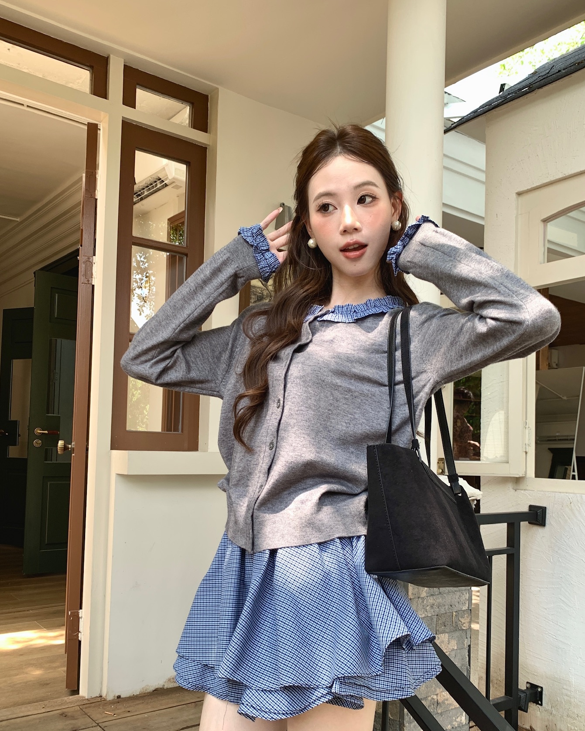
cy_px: 419
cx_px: 286
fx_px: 671
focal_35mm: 31
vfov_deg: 57.0
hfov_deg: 47.1
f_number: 1.8
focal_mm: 4.25
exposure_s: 1/122
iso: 32
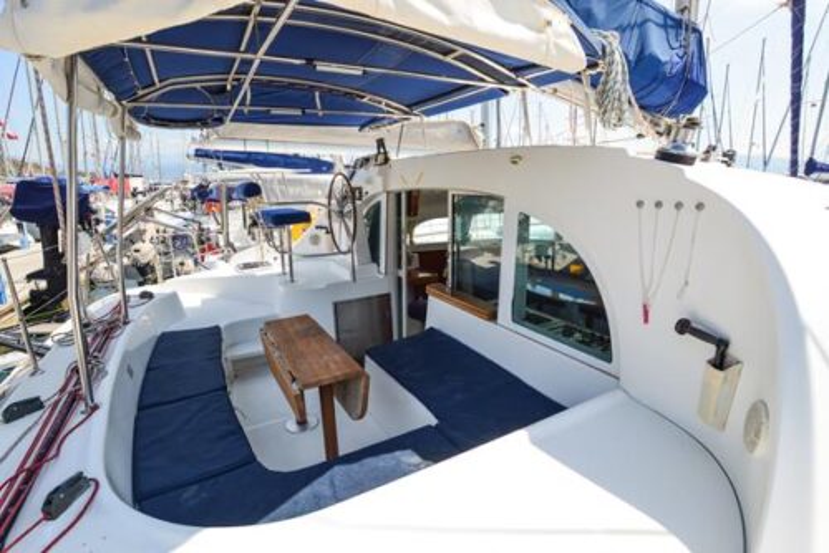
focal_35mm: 17
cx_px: 414
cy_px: 276
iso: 250
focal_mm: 17
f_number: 9
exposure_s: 1/320
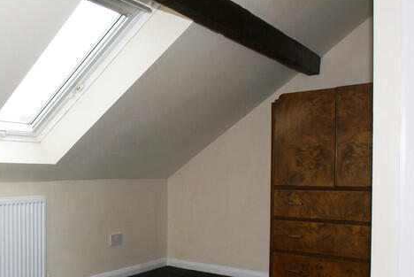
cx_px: 48
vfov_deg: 36.5
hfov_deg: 48.0
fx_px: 415
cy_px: 184
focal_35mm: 36
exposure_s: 1/60
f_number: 9
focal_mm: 11
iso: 100
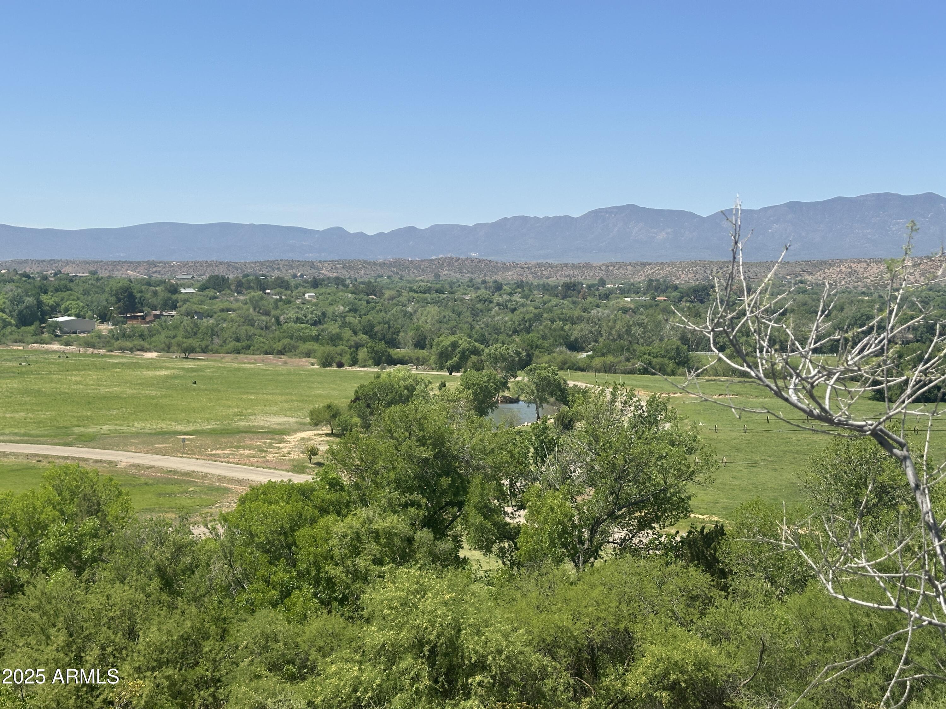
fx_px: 1312
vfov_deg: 30.3
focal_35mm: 48
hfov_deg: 39.7
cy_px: 354
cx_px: 473
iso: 64
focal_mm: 6.86
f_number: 1.78
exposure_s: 1/3876
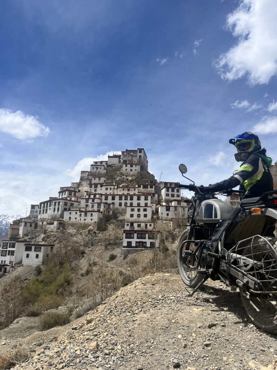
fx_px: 277
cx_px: 138
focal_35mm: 26
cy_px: 185
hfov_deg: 53.1
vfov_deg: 67.3
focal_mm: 5.1
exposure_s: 1/6897
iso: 50
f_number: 1.6
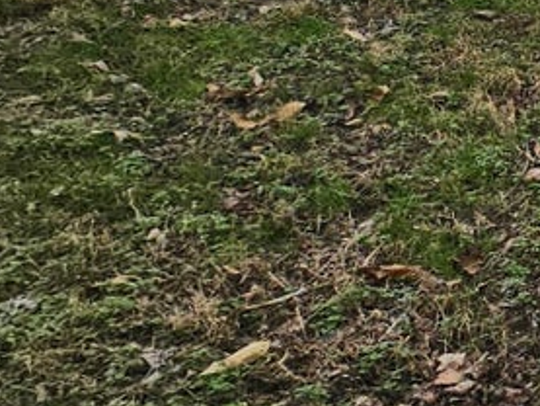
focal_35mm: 64
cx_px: 1288
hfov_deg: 15.4
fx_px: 999
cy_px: -29
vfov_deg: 21.8
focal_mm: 2.2
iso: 50
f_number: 2.2
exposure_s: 1/756
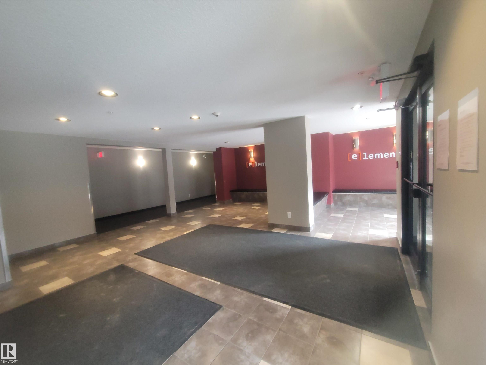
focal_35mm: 13
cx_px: 243
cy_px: 182
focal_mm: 2.2
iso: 320
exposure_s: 1/40
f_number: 2.2
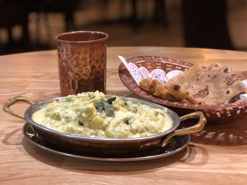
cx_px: 124
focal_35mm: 57
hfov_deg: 33.8
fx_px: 407
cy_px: 92
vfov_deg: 25.7
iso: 1250
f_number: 2.8
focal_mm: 6.6
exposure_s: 1/50
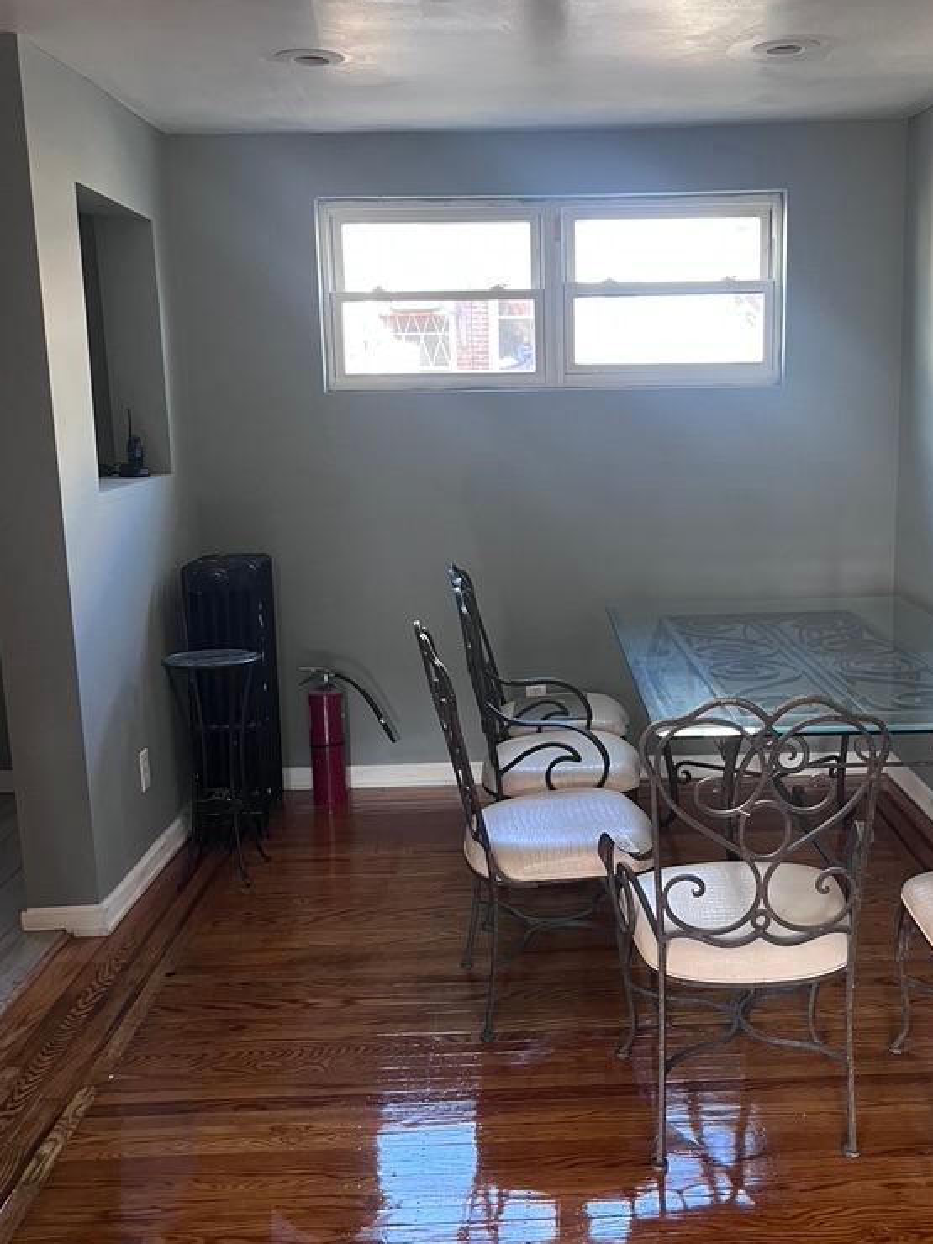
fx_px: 1294
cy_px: 612
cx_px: 578
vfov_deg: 51.4
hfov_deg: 39.4
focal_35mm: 36
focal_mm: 5.1
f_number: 1.6
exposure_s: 1/67
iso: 125
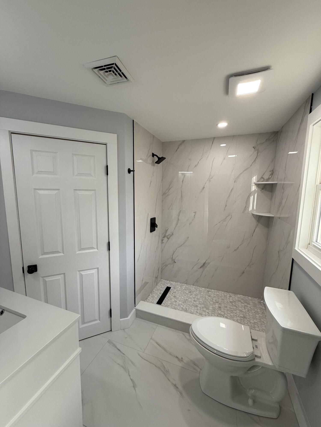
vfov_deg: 102.1
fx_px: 173
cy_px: 214
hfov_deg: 85.7
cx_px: 160
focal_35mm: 14
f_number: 2.2
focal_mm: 2.22
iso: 100
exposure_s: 1/120
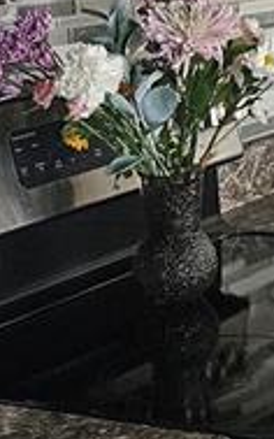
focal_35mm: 132
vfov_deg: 15.7
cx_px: 608
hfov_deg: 9.1
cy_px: 82
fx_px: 1578
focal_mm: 5.4
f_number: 1.8
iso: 500
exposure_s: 1/170
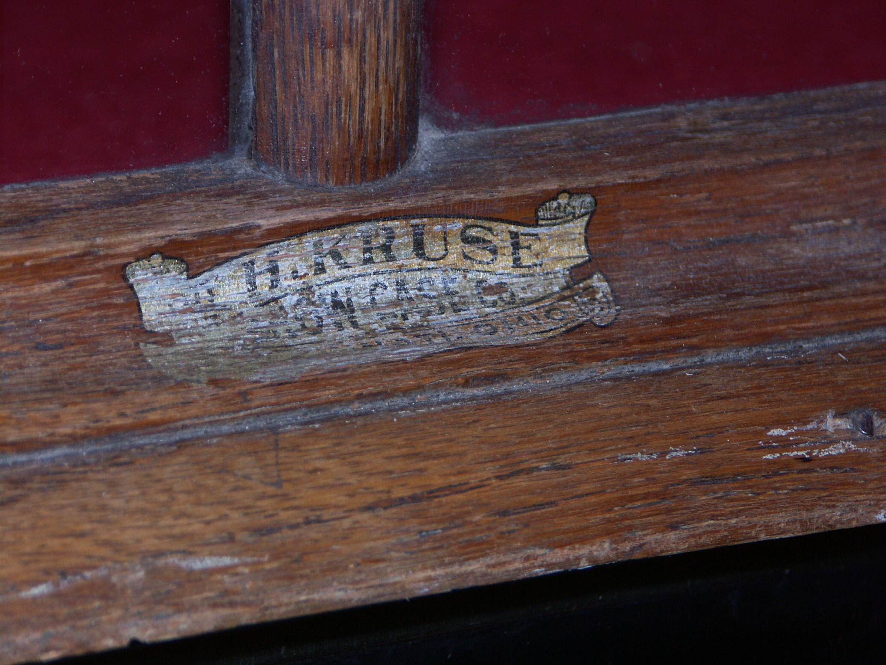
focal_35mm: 199
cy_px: 332
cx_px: 443
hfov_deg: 9.9
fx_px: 5093
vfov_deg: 7.5
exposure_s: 1/200
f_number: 3.5
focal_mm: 50.8
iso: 100
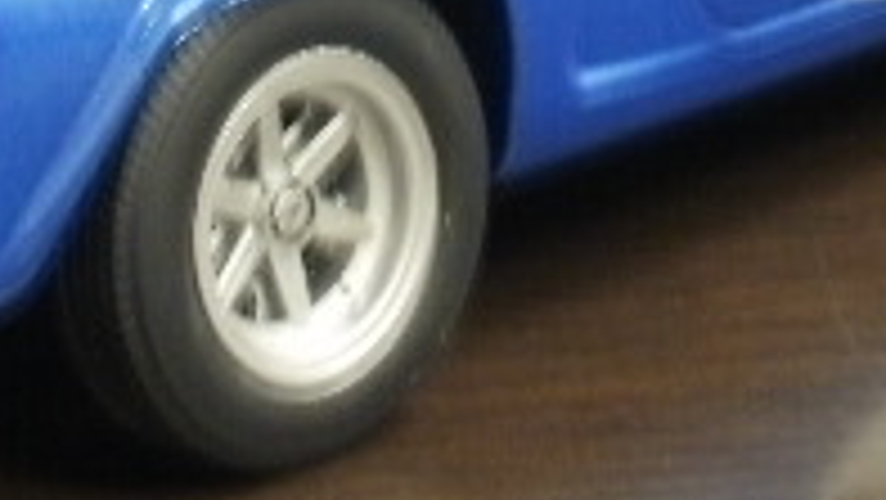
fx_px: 3666
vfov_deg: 7.6
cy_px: -261
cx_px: 202
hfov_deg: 13.7
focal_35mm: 156
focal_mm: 7.7
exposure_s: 1/3
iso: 125
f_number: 4
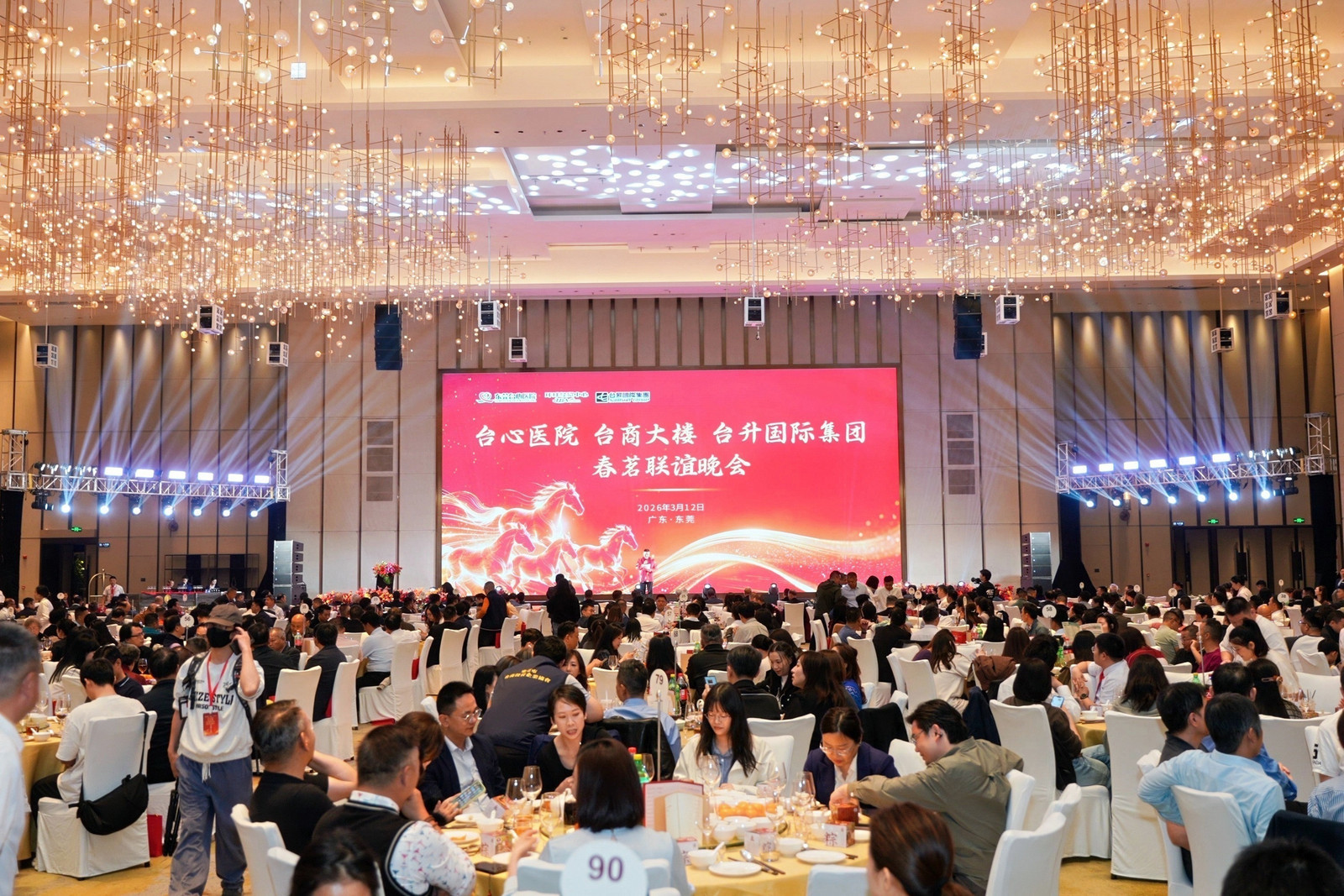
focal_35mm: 35
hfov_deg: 54.4
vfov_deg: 37.9
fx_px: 1307
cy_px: 448
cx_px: 672
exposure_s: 1/60
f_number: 4
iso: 320
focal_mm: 35
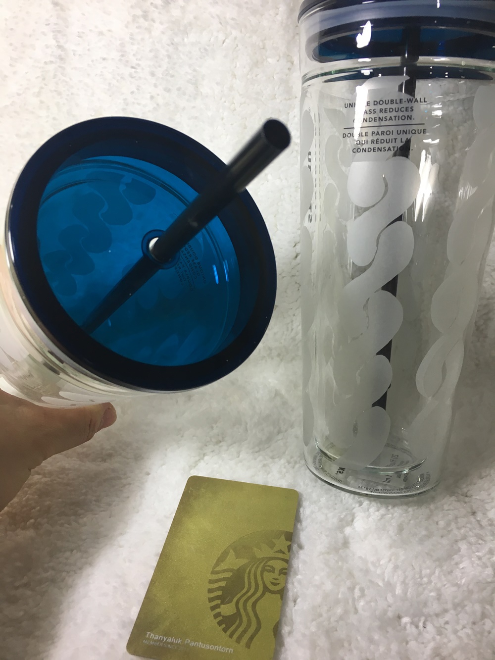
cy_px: 330
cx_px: 248
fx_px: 553
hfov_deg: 48.2
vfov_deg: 61.7
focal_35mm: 29
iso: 25
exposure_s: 1/33
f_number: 2.2
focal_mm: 4.15
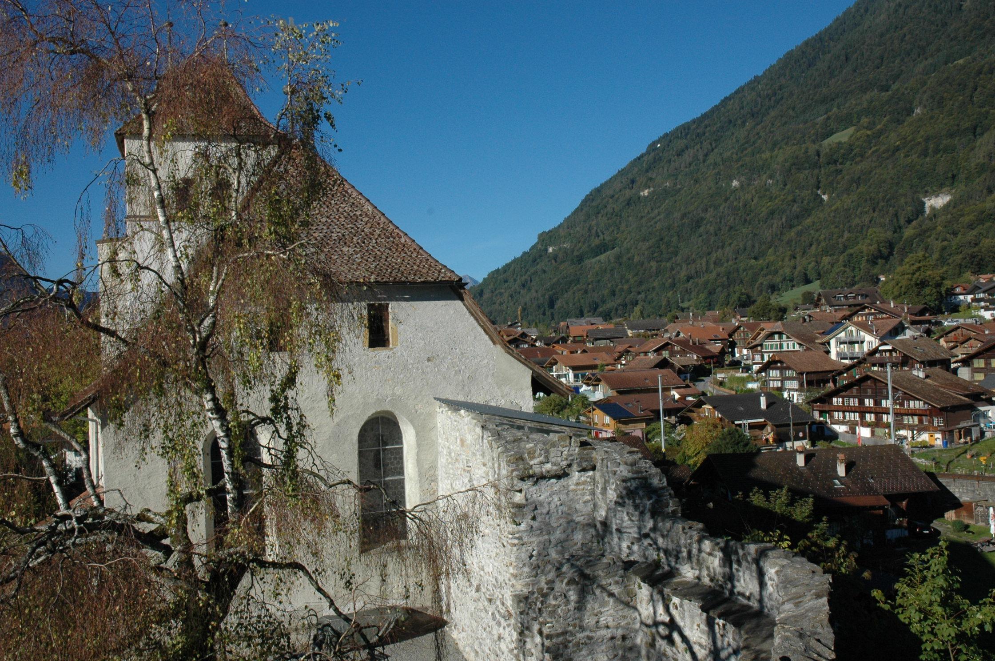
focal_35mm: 33
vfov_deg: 39.9
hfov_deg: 57.3
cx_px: 498
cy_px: 330
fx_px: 911
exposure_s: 1/500
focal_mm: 22
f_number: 11
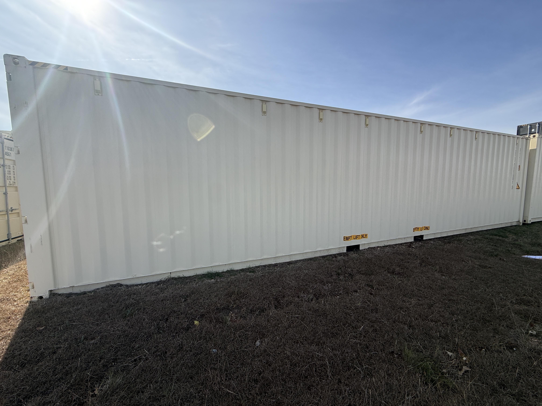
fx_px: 219
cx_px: 271
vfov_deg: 85.7
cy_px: 203
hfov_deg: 102.1
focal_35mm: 14
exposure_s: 1/1464
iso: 50
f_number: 2.2
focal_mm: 2.22
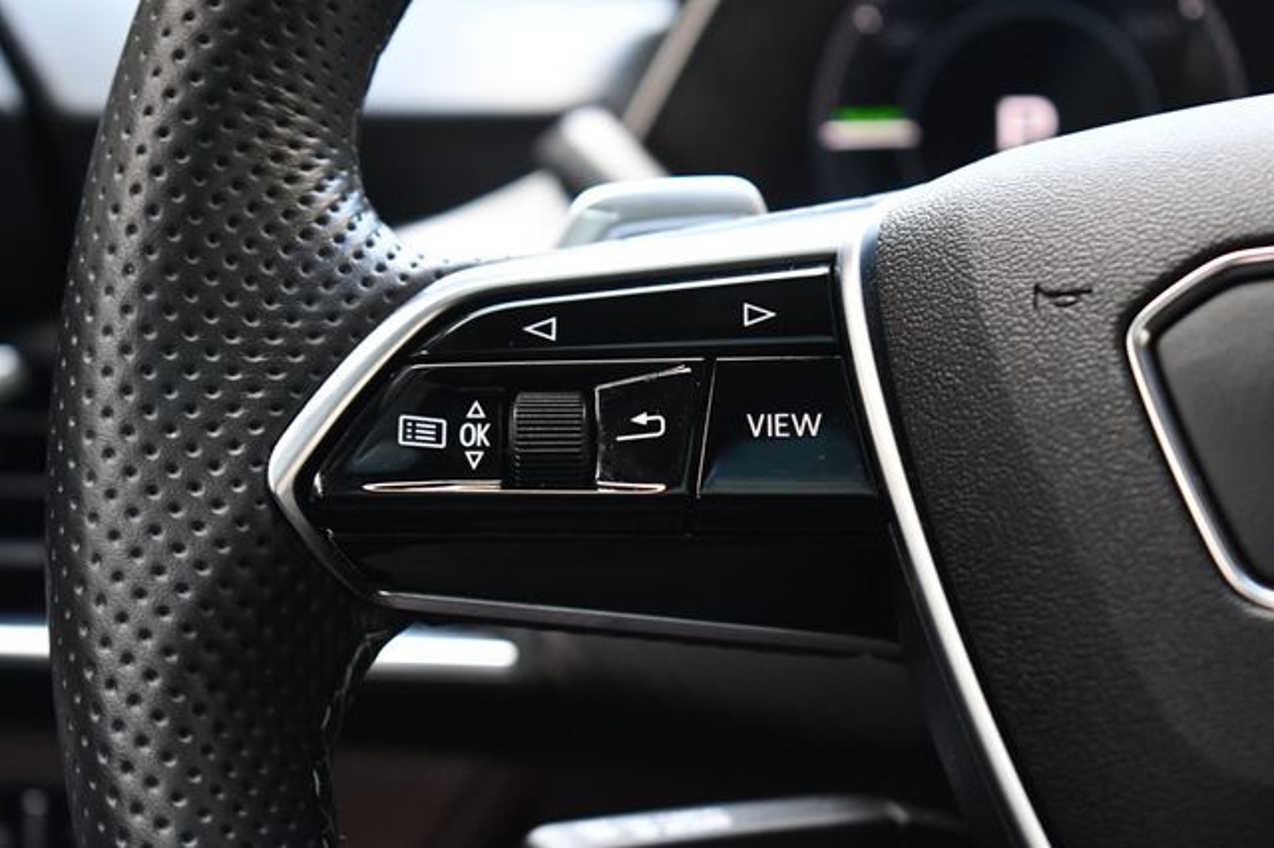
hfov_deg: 24.8
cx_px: 637
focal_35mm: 82
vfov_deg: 16.6
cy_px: 424
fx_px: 2900
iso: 3200
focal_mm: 55
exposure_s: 1/80
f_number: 5.6
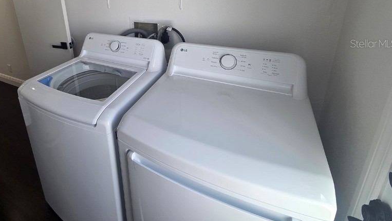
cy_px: 43
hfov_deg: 86.9
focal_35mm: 19
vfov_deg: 54.2
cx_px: 136
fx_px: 197
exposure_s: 1/120
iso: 100
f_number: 2.2
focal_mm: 2.2
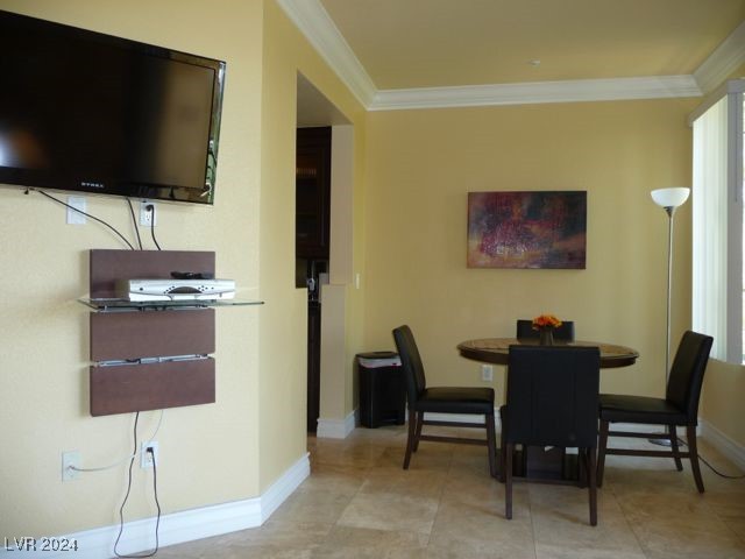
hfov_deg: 63.4
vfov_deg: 49.7
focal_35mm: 28
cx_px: 372
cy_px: 280
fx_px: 603
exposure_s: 1/30
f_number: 3.3
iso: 125
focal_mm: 4.7
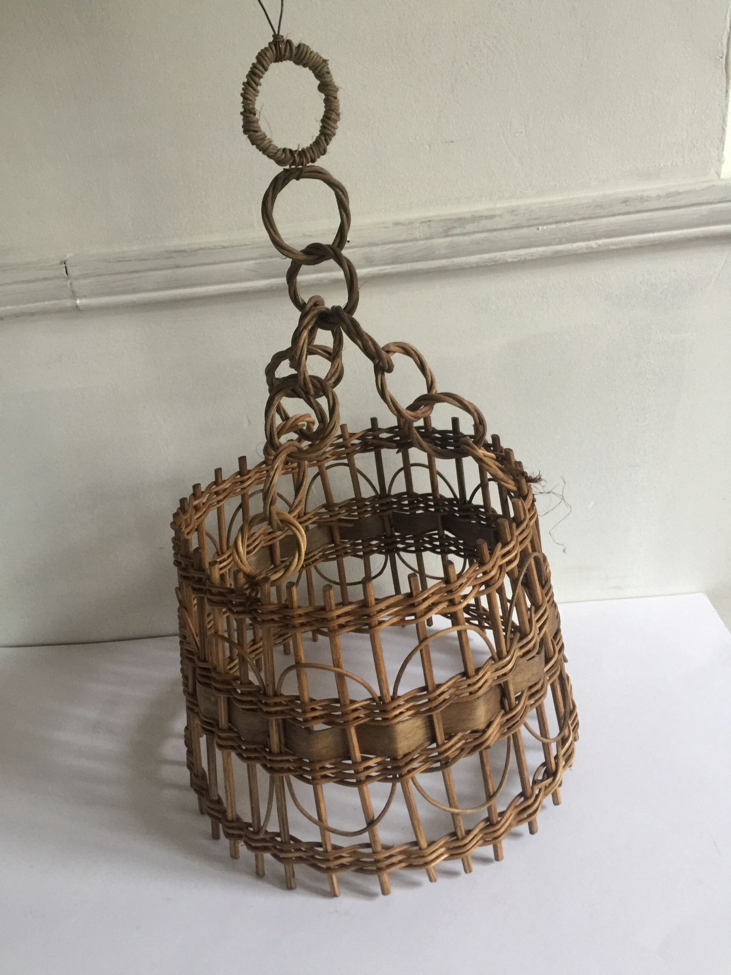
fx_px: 817
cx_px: 366
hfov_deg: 48.2
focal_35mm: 29
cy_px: 488
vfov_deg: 61.7
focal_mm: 4.15
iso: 100
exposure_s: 1/17
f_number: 2.2
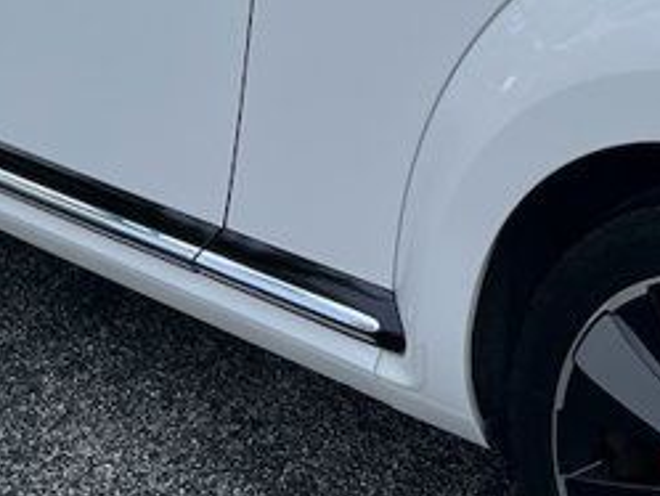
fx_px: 2041
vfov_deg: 13.6
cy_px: -8
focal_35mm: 107
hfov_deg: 17.9
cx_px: 673
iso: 50
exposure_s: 1/2632
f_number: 1.5
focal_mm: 5.7
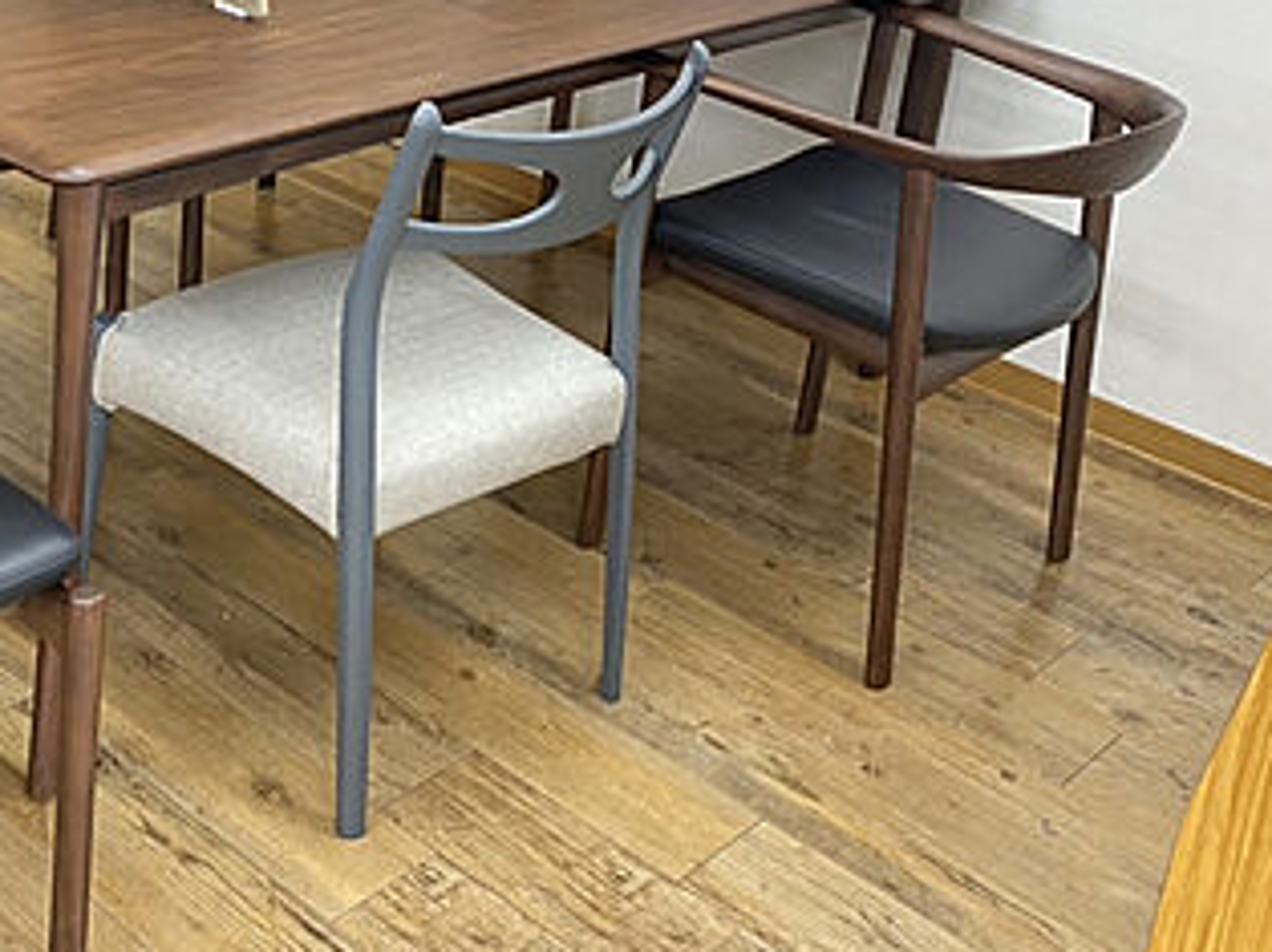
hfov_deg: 35.2
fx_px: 1946
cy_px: 103
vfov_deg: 26.6
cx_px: 284
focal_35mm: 53
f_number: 1.8
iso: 125
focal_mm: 4.25
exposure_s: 1/60
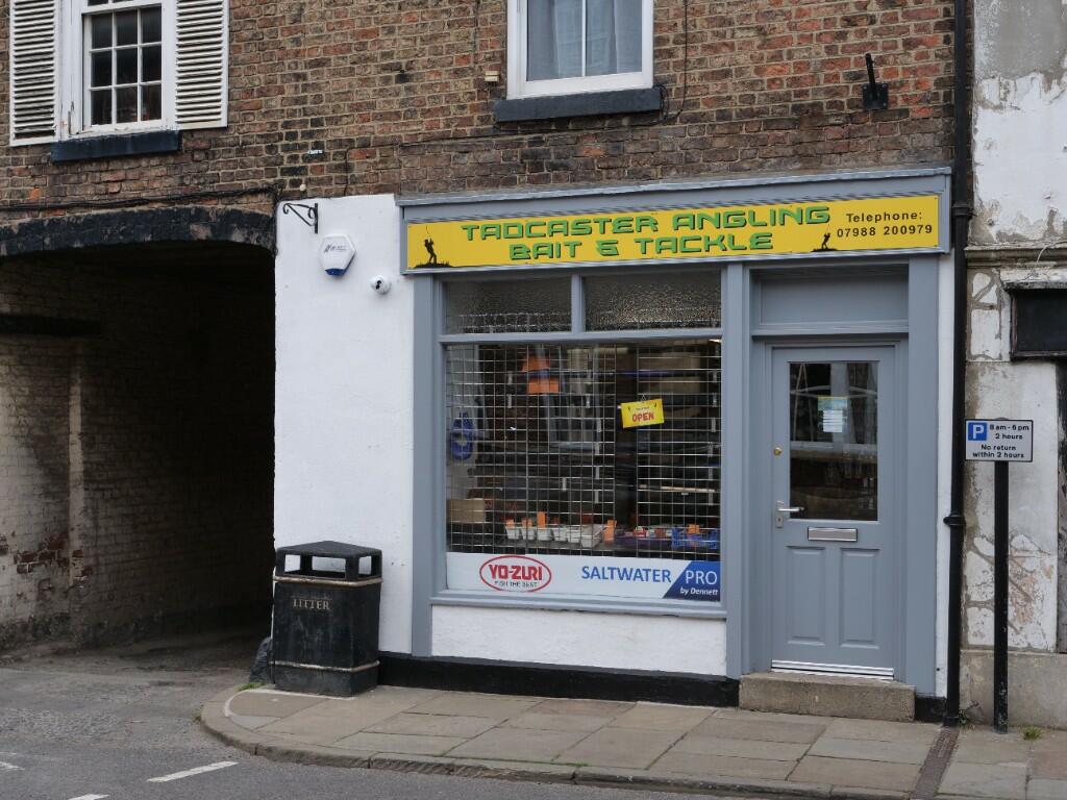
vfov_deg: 29.1
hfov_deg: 38.2
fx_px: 1541
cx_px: 534
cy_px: 400
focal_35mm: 50
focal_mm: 25
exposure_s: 1/320
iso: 200
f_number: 5.6
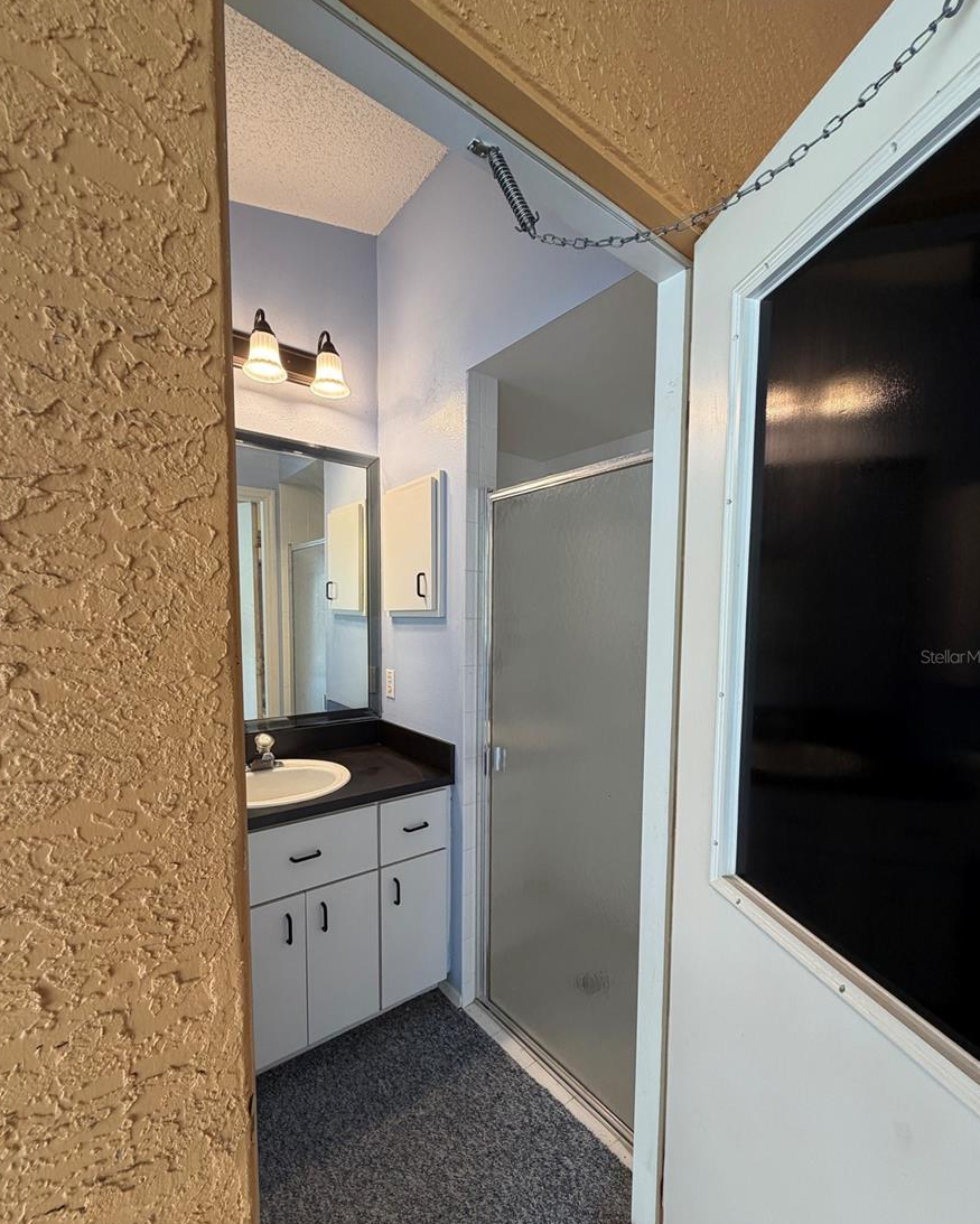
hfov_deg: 84.1
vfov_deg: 96.6
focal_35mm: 15
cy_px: 656
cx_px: 496
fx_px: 544
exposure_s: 1/120
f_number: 2.2
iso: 200
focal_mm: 2.22
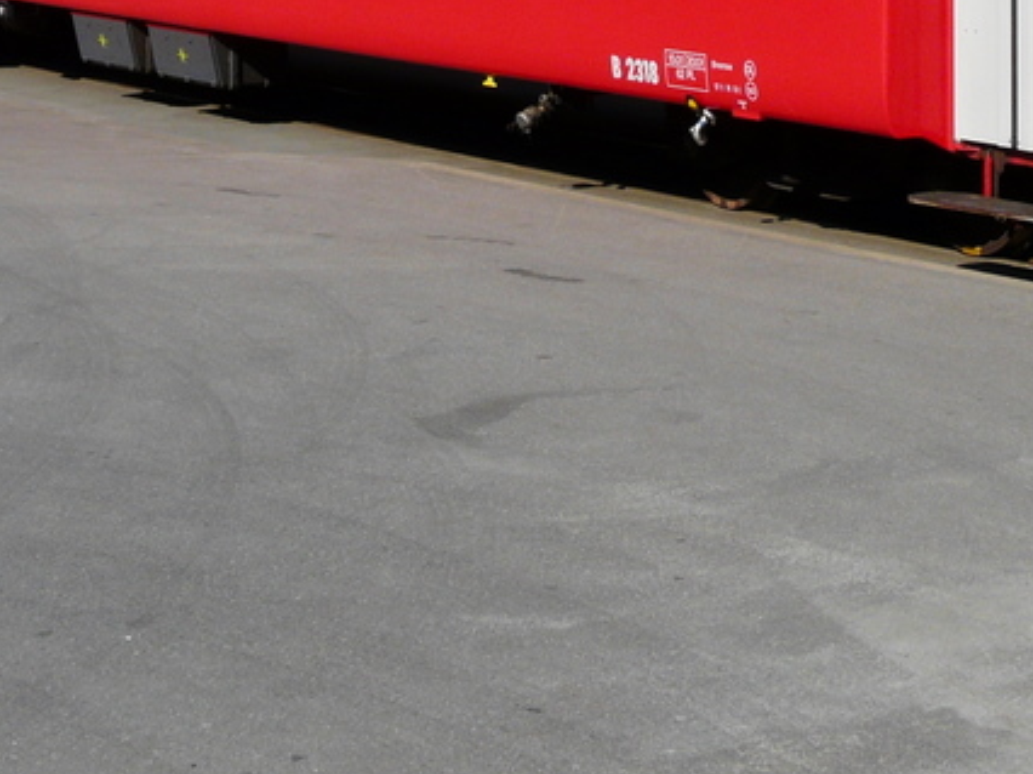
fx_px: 3012
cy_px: -124
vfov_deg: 14.2
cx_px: 706
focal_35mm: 101
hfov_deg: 19.4
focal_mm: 7
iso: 100
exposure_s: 1/500
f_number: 5.6
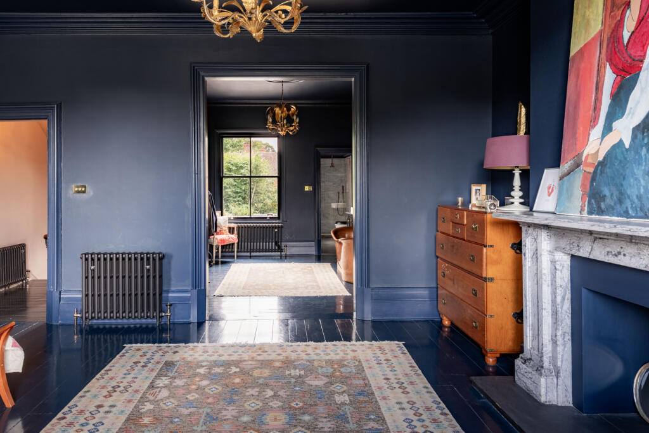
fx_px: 433
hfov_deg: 73.7
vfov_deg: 53.1
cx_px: 324
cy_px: 216
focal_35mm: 24
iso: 320
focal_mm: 24
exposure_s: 1/20
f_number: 8
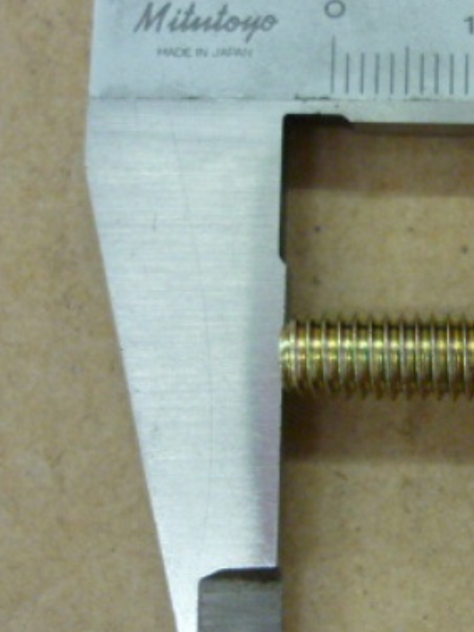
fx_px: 1277
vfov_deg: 27.8
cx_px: 447
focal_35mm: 70
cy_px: 307
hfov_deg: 20.5
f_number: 2.8
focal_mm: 5.5
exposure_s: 1/25
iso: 400
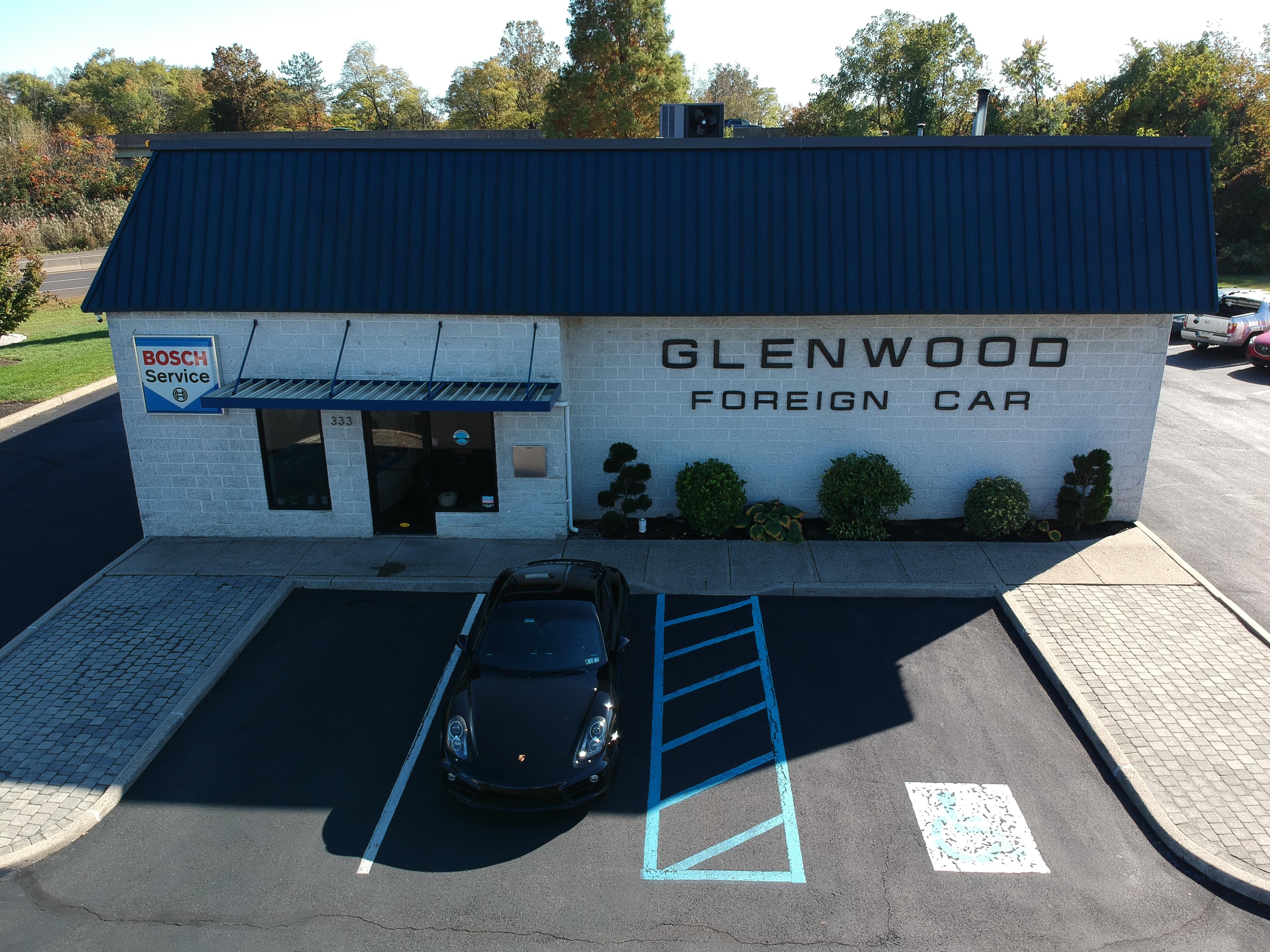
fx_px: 917
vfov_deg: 54.9
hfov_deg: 69.4
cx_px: 635
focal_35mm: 25
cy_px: 476
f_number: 2.6
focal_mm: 4.49
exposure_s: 1/400
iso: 100
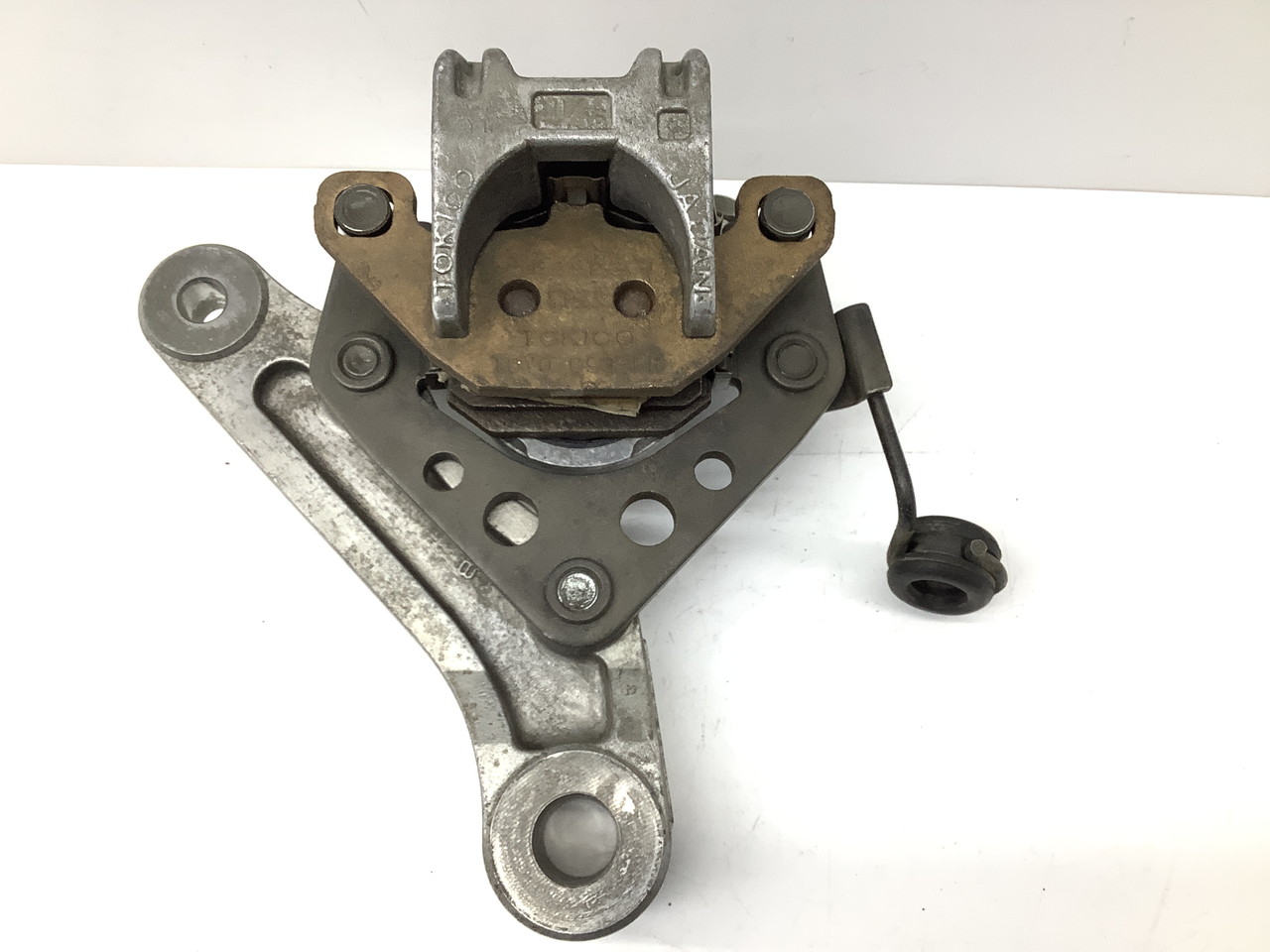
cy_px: 476
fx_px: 1137
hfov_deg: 58.4
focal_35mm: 31
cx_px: 635
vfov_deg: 45.4
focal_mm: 3.3
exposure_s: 1/120
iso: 64
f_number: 2.4
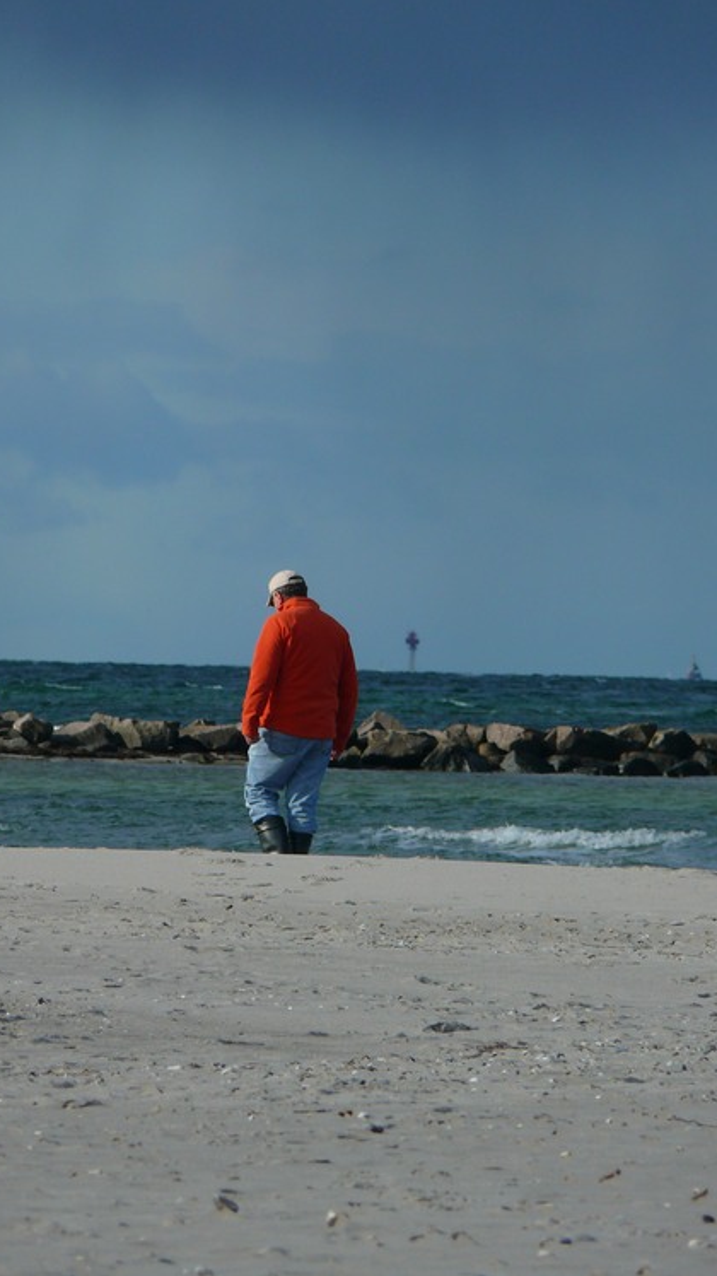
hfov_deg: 2.6
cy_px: 637
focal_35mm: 459
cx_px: 268
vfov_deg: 4.7
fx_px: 15519
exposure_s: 1/250
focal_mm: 88.8
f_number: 5.6
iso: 100
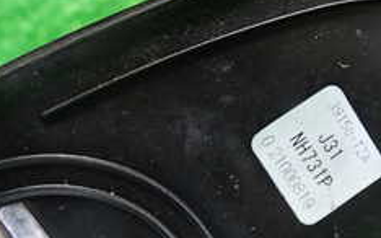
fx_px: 706
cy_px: 161
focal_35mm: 68
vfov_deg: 19.1
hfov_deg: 29.3
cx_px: 324
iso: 320
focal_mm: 4.5
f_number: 2
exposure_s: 1/30
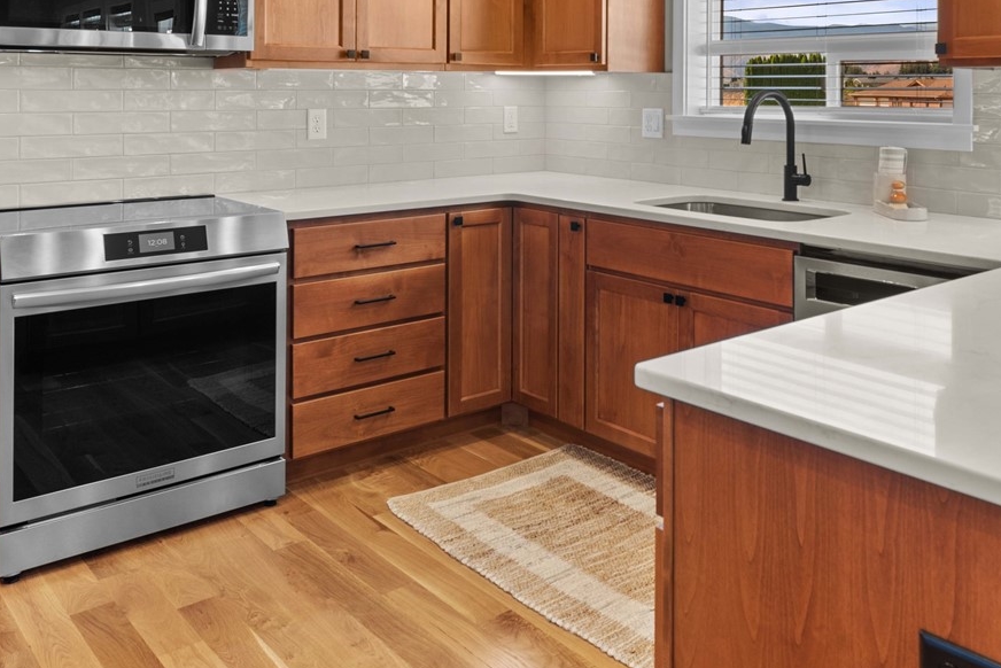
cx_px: 649
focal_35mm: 35
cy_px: 94
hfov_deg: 53.6
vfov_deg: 36.0
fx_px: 973
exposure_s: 1/5
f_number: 7.1
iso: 200
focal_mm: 18
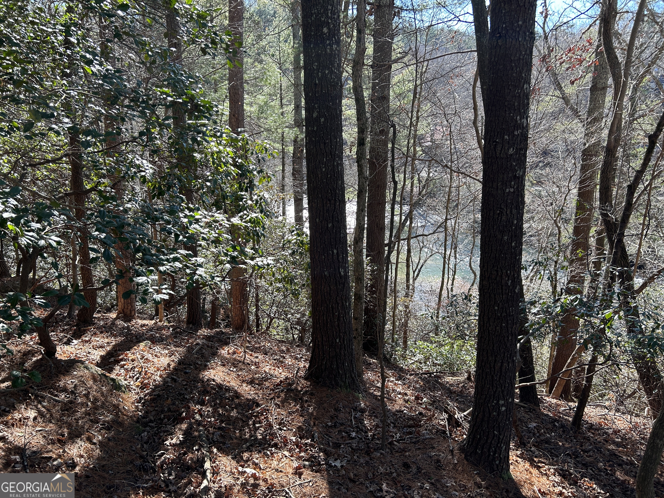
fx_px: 499
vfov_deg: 53.1
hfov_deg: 67.3
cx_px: 332
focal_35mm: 26
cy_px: 249
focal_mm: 5.7
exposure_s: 1/418
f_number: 1.5
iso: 50
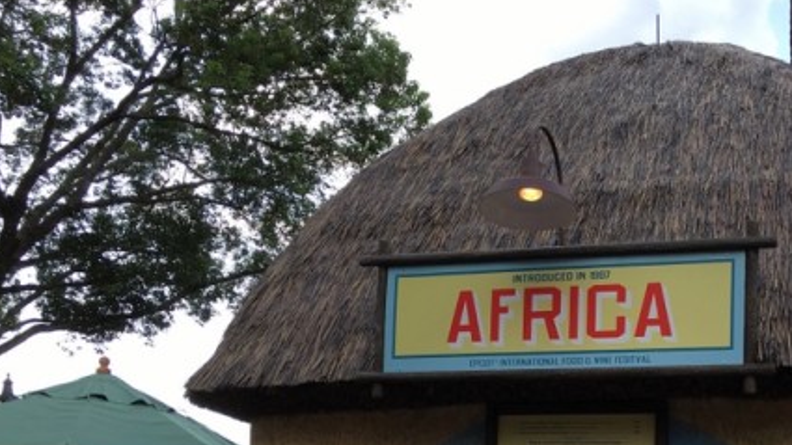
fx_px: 1092
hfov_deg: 38.9
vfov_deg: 22.0
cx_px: 581
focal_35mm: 52
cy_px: 474
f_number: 2.2
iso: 25
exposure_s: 1/519
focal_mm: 4.15
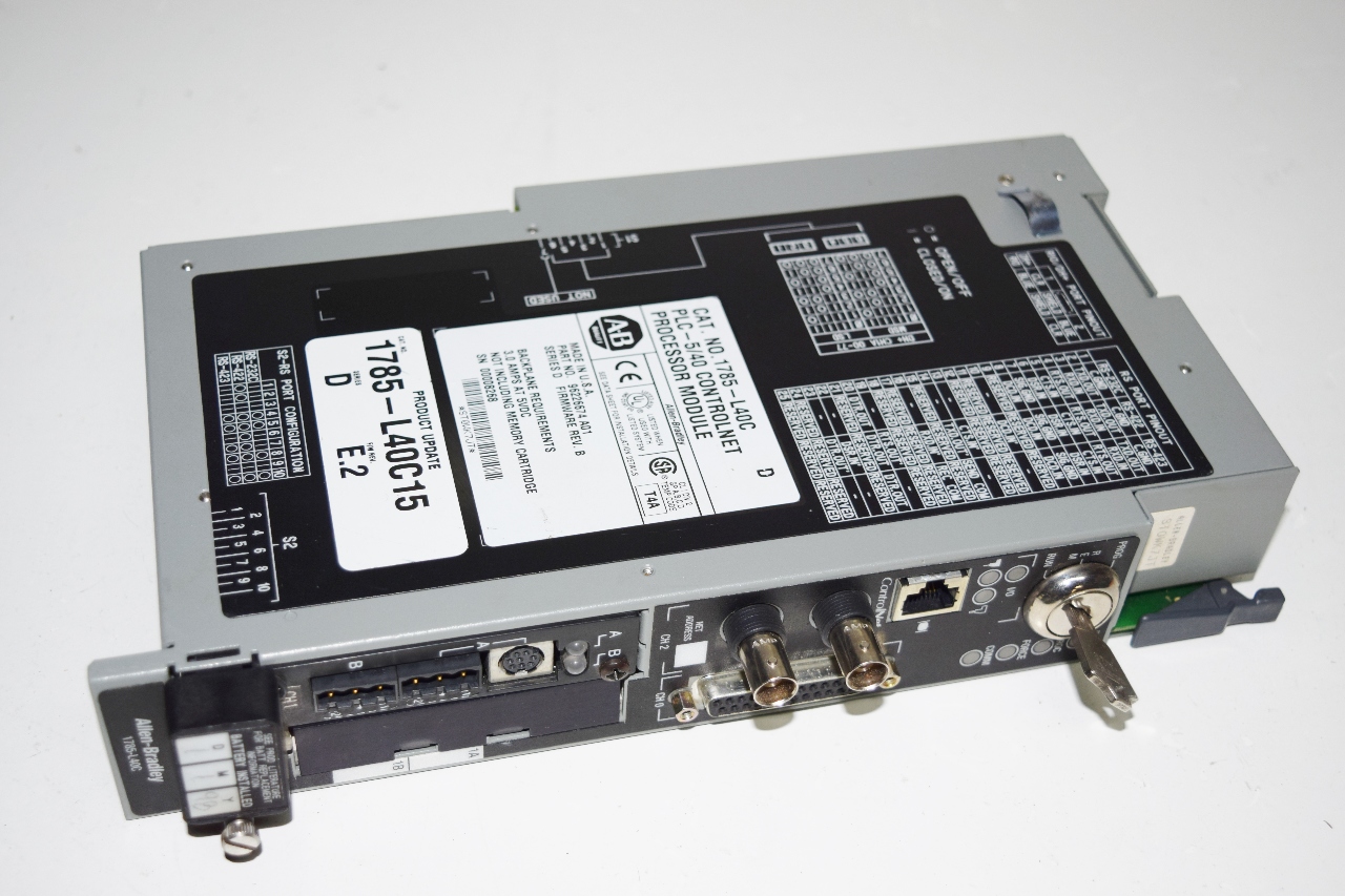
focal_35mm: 48
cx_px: 672
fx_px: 1793
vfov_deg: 28.1
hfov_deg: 41.1
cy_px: 448
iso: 280
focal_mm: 32
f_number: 5
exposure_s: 1/100
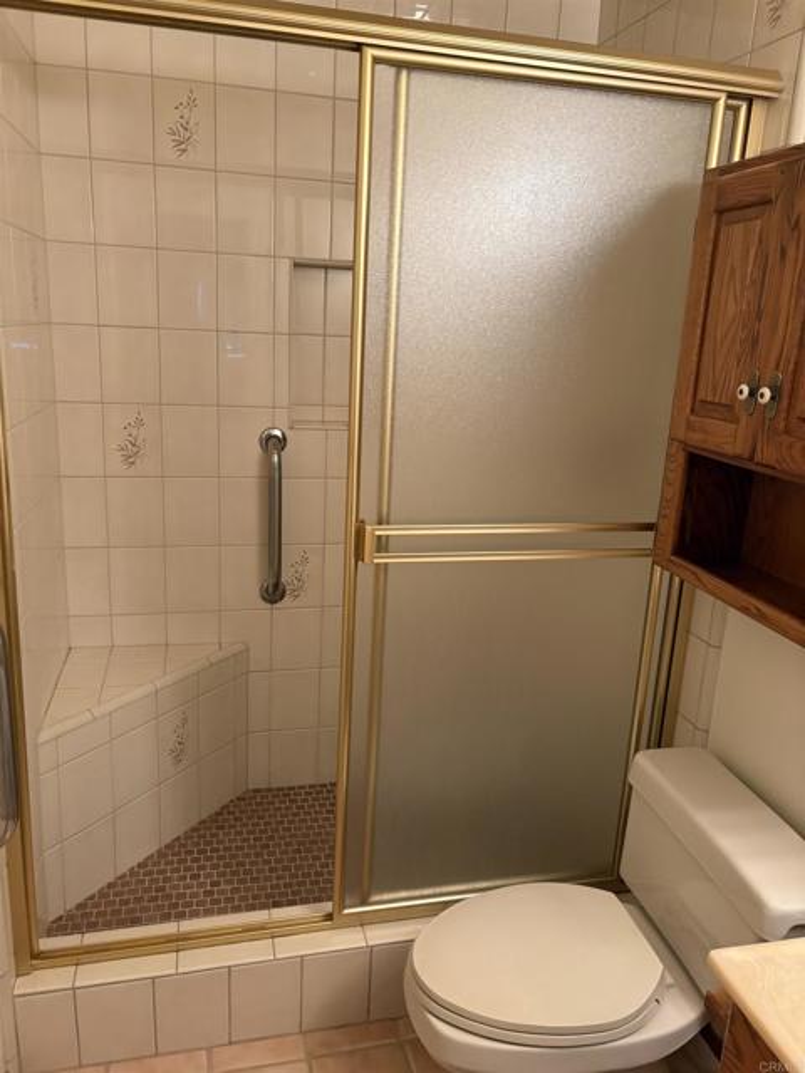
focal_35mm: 26
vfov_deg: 67.3
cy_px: 536
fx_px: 806
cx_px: 402
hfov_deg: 53.1
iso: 200
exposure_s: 1/60
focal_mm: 5.96
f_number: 1.6
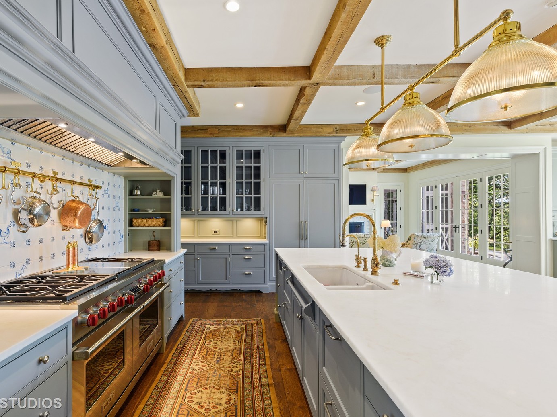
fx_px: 290
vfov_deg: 71.6
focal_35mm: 18
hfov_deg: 87.3
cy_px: 208
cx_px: 242
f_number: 9
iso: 100
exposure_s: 1/1.67
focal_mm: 16
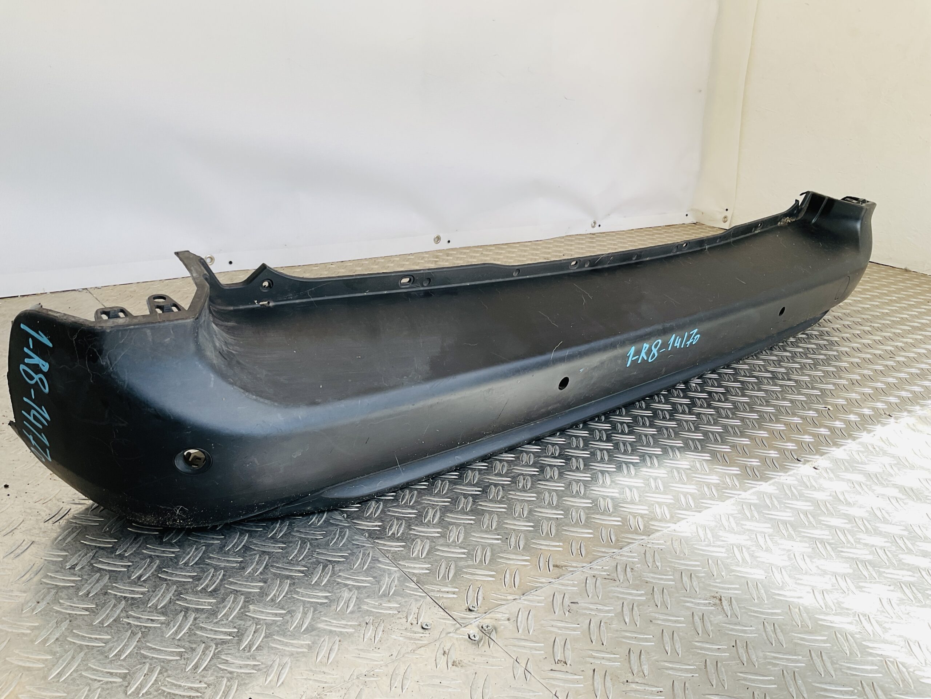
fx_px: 780
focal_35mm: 29
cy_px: 350
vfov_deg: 48.2
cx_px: 466
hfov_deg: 61.7
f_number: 1.8
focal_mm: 3
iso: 16
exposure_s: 1/297
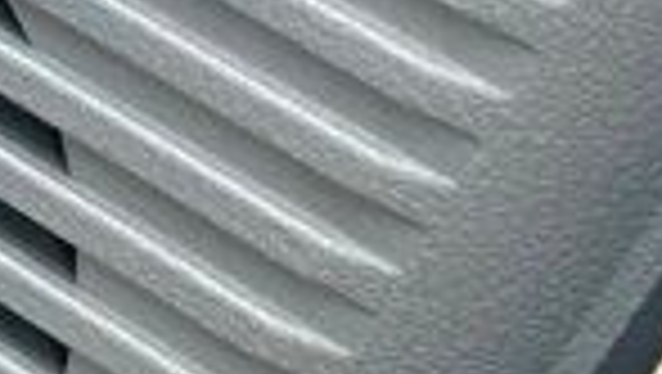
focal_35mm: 197
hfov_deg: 8.8
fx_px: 3461
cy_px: -451
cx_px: -1405
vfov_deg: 6.0
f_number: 1.5
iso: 50
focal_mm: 5.7
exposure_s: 1/171
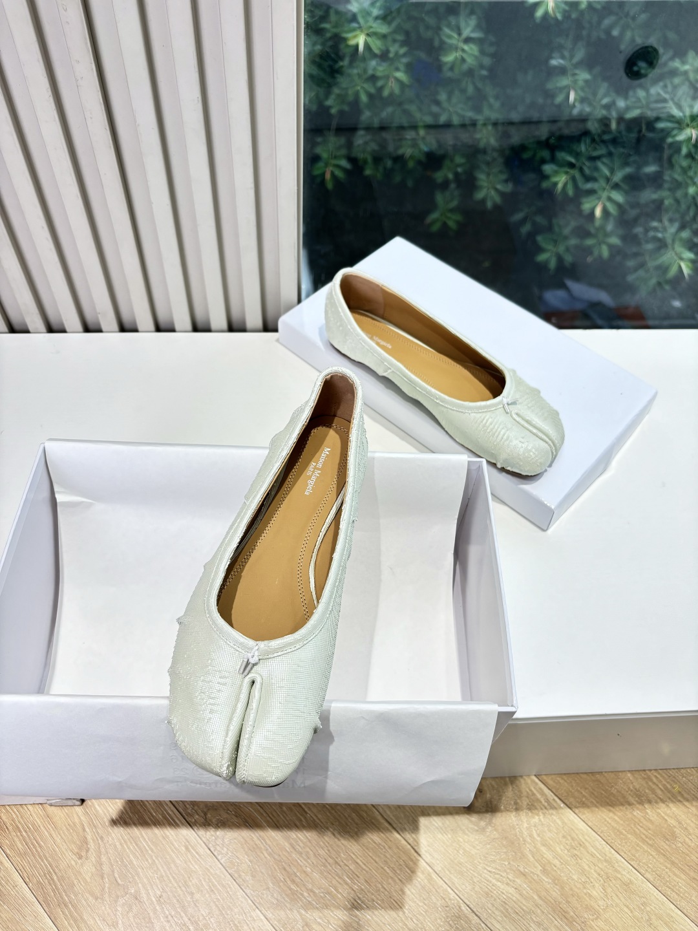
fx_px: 699
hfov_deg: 53.1
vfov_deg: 67.3
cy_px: 466
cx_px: 349
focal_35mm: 26
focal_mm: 5.96
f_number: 1.6
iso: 50
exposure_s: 1/121
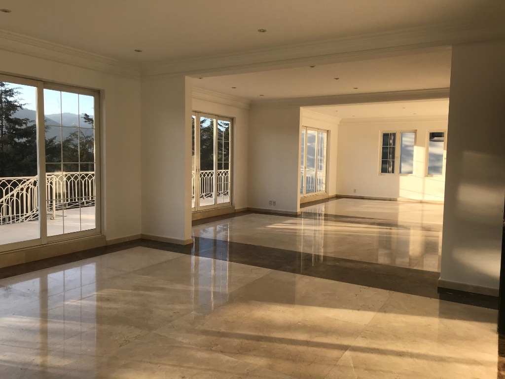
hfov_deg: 63.4
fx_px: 408
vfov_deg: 49.7
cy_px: 190
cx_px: 252
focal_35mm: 28
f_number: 1.8
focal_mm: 3.99
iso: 20
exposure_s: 1/587
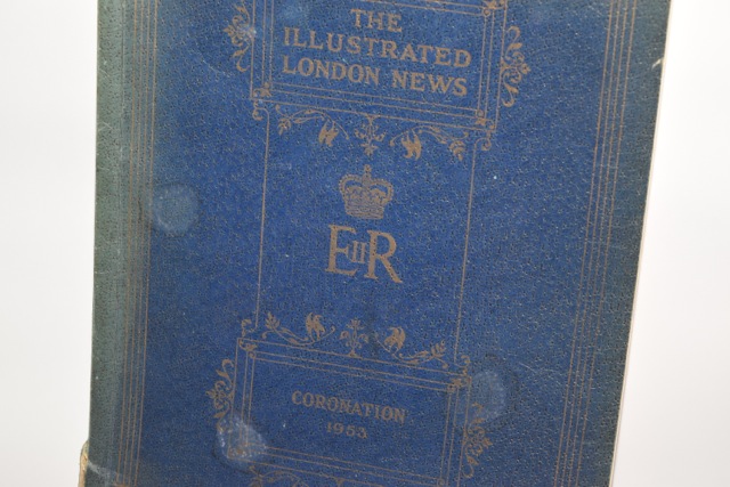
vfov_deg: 16.6
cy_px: 244
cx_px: 365
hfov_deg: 24.6
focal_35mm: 82
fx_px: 1673
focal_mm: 55
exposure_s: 1/125
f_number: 8
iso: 800
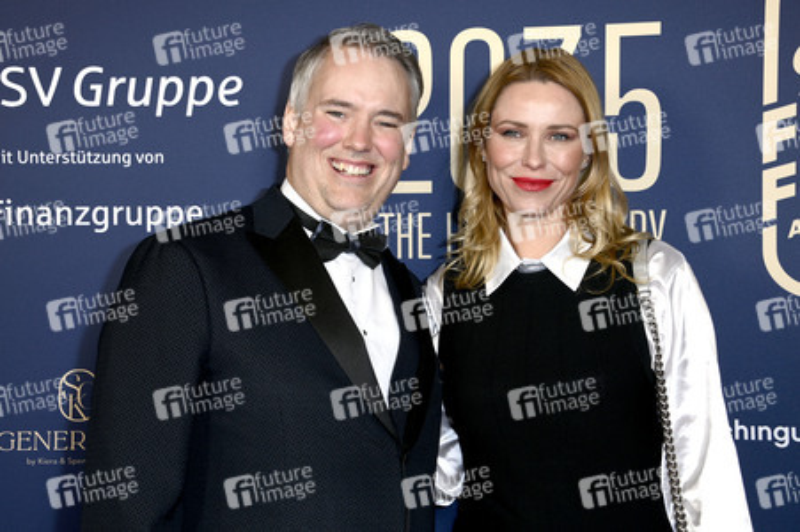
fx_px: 1377
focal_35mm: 62
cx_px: 400
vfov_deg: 21.9
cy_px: 266
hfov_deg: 32.4
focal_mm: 62
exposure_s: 1/250
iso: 500
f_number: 5.6
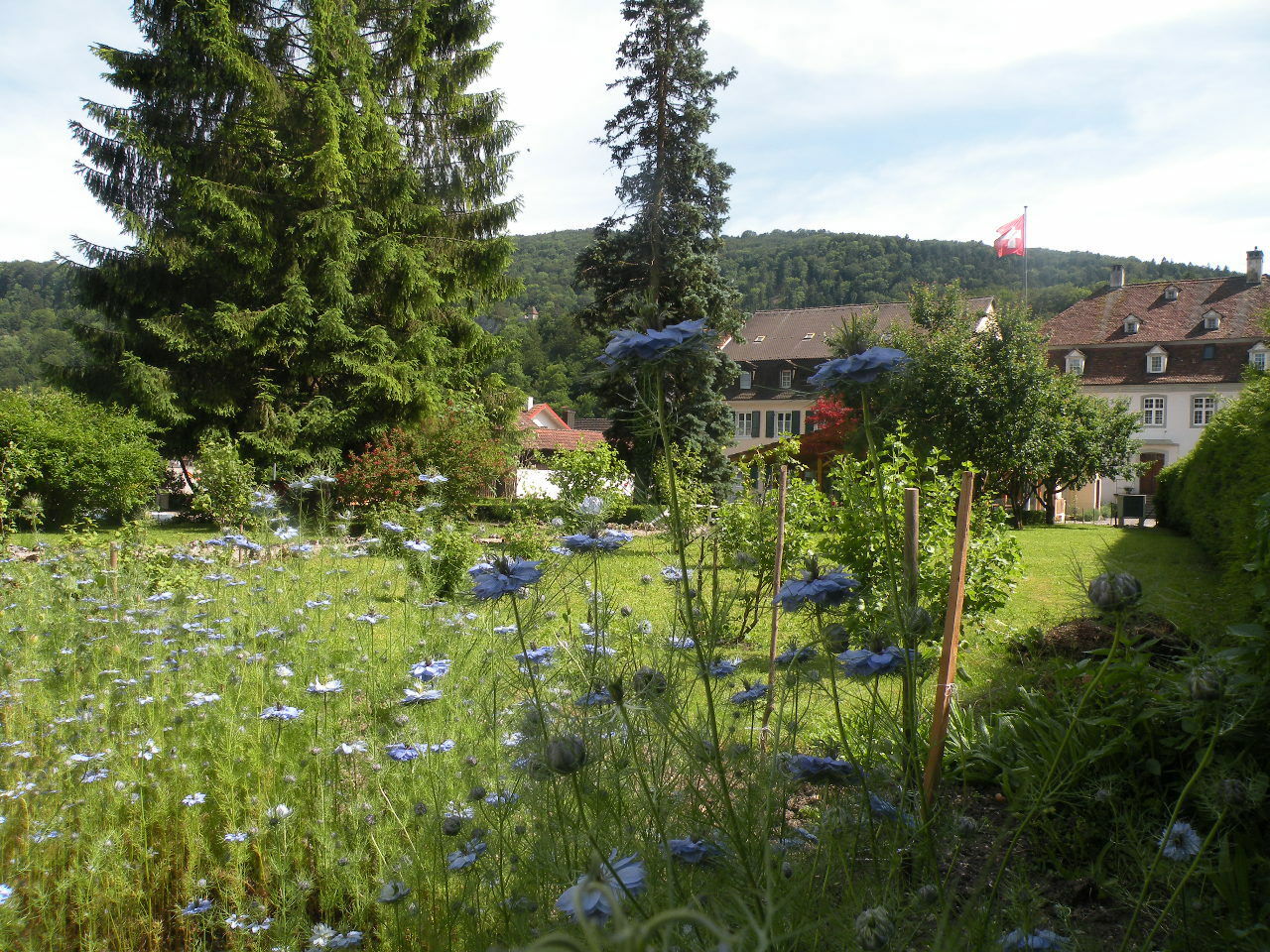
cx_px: 635
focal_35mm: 27
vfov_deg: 51.4
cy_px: 476
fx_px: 991
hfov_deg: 65.3
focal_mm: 4.7
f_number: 5
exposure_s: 1/230
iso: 64
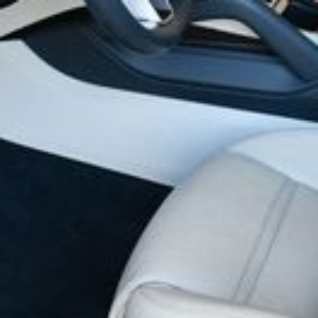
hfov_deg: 11.8
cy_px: 137
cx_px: 164
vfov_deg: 11.8
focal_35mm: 148
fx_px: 1538
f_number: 3.5
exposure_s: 1/250
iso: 800
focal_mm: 18
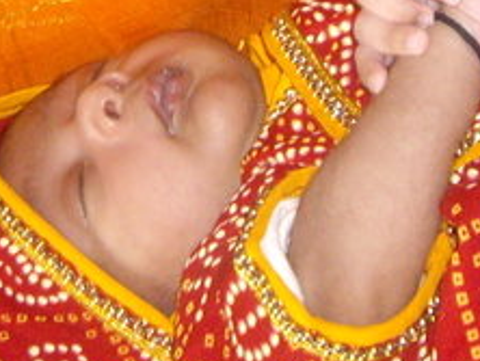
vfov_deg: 8.2
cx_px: 84
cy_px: -266
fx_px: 2429
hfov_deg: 11.2
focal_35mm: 175
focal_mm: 6.2
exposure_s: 1/40
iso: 200
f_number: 2.7
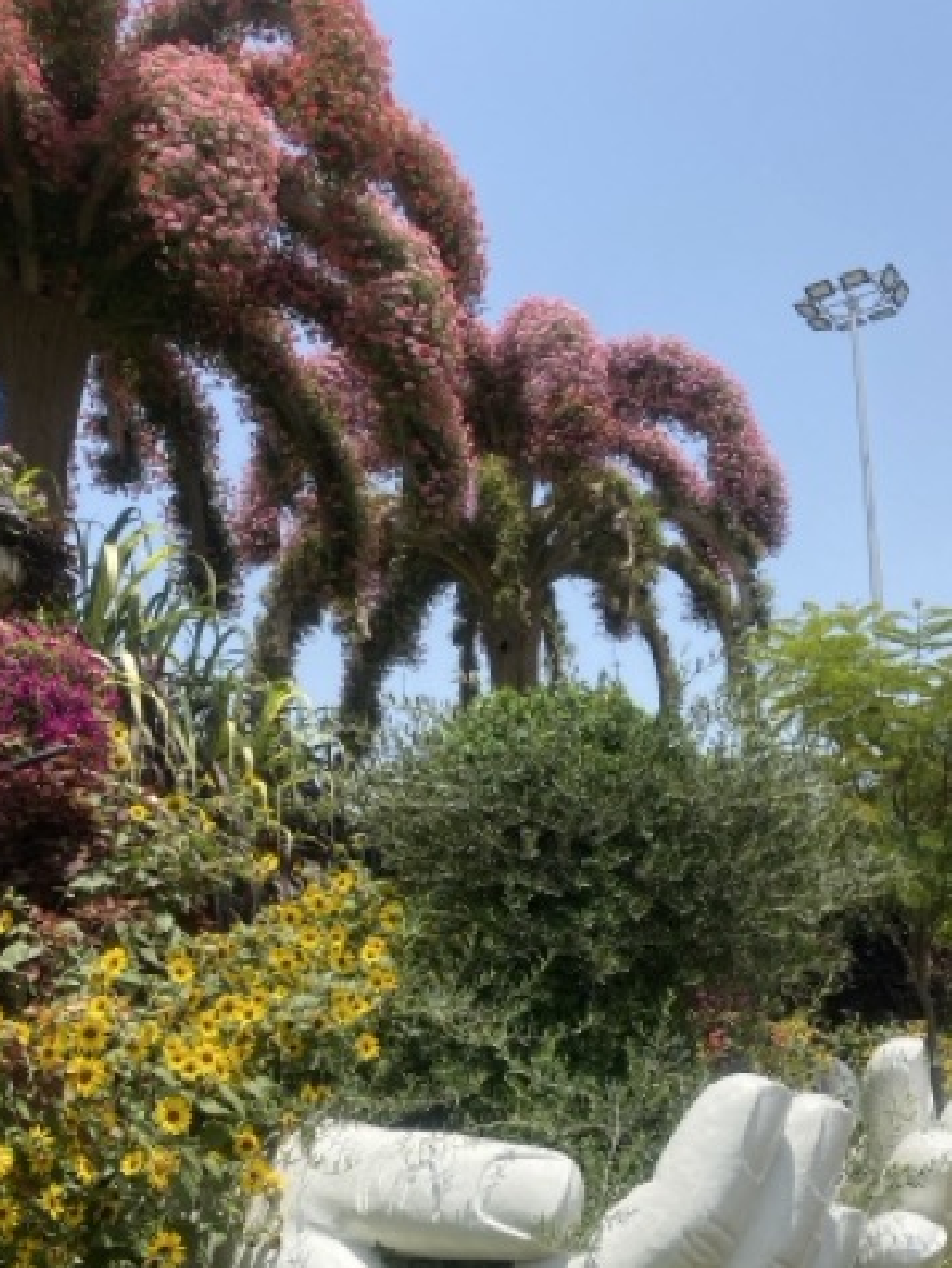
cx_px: 568
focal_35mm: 35
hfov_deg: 40.6
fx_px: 1282
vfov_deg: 51.6
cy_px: 846
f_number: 1.8
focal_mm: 4.25
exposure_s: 1/2625
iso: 32
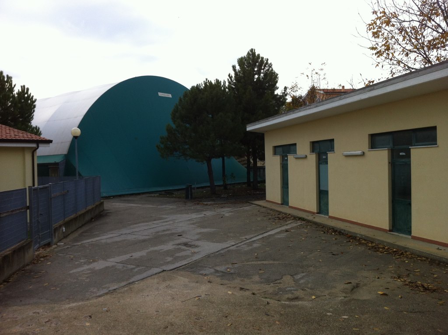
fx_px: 452
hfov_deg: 52.7
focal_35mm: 35
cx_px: 224
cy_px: 168
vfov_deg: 40.6
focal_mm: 3.85
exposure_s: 1/794
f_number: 2.8
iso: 80
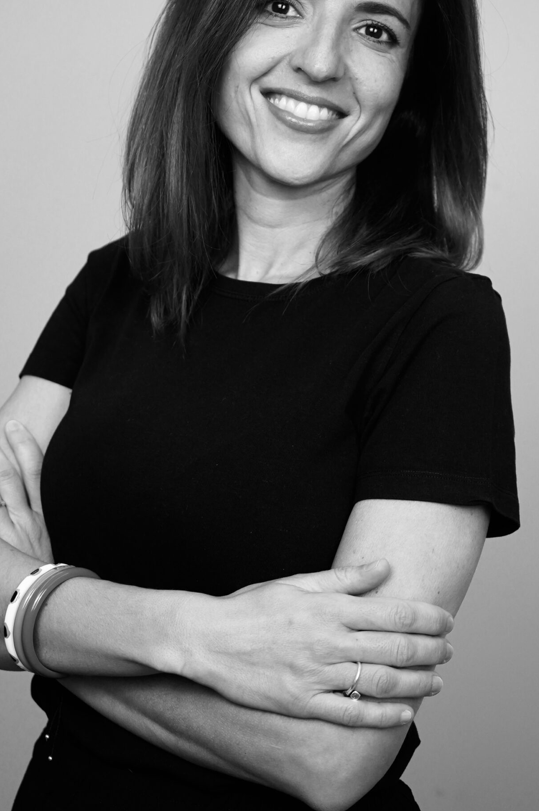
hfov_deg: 21.8
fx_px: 1395
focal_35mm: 62
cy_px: 279
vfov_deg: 32.2
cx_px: 225
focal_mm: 44
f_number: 4.5
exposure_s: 1/160
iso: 1600
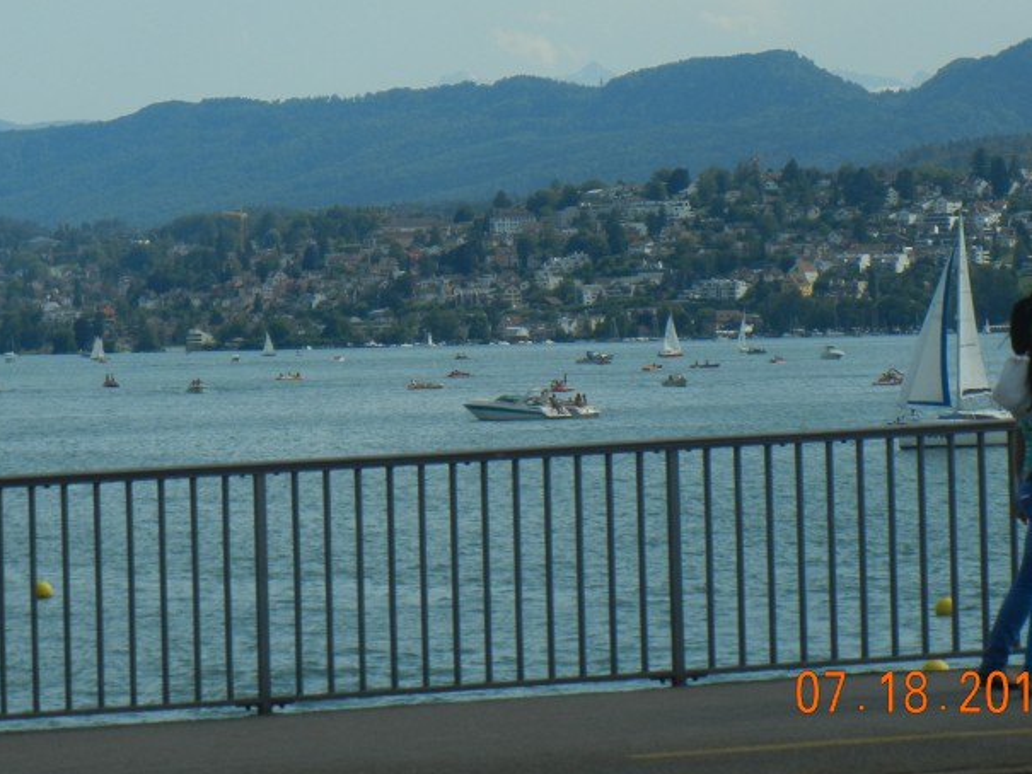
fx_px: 6709
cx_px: 459
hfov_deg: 8.8
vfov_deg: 6.6
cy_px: 174
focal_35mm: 225
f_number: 9.2
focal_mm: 24
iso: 160
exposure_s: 1/347
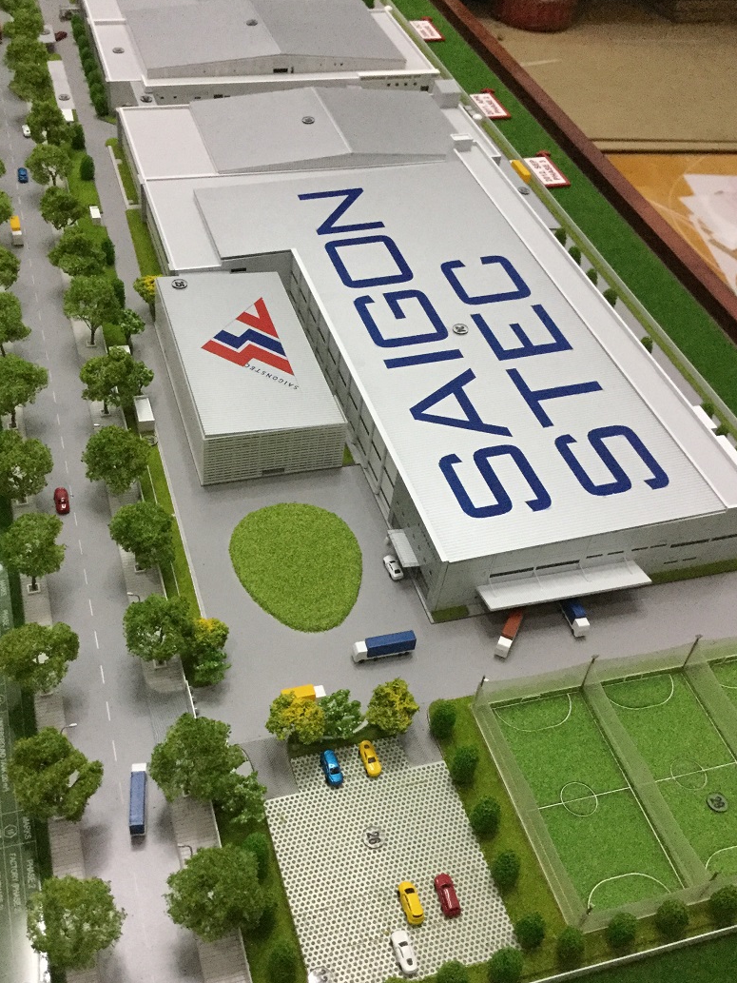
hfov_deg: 39.6
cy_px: 490
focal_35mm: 36
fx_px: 1022
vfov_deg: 51.3
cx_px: 320
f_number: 2.4
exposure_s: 1/25
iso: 250
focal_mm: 3.3
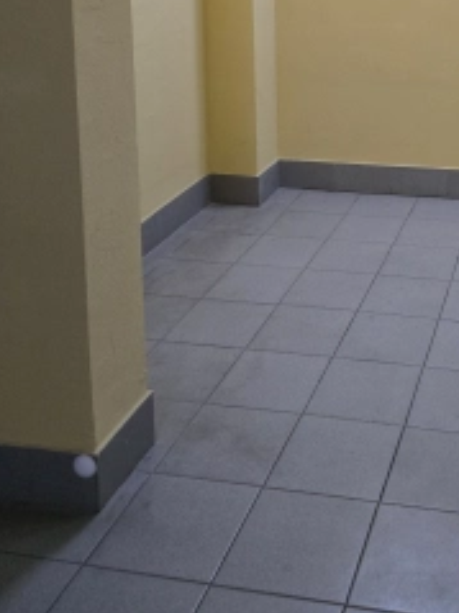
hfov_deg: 30.8
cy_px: 15
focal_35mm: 45
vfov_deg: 38.0
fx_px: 796
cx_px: 409
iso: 800
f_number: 1.7
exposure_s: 1/100
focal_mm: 6.3
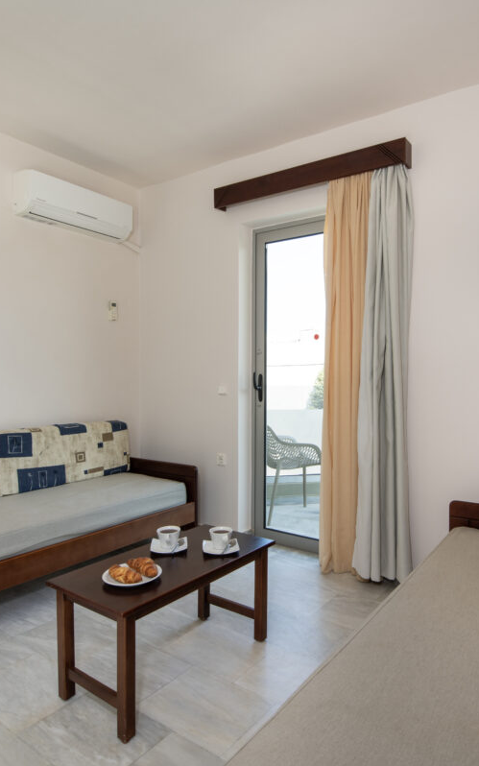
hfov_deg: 52.7
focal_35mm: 23
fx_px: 480
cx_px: 285
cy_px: 383
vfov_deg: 77.1
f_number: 11
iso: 100
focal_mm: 15
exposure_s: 1/15
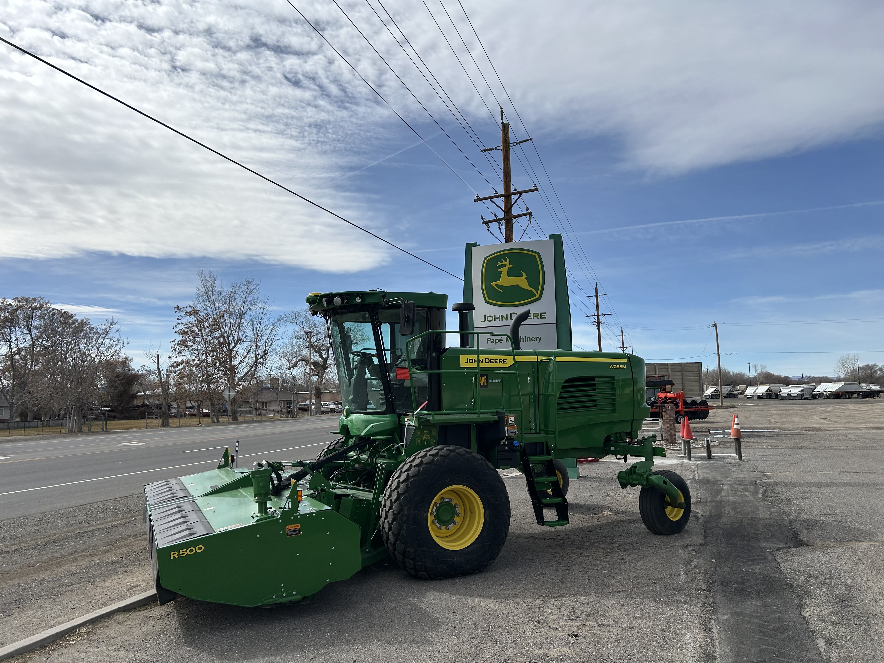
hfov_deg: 67.3
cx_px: 442
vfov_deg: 53.1
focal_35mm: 26
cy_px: 332
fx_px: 664
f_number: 1.5
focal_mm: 5.7
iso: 50
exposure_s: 1/8696
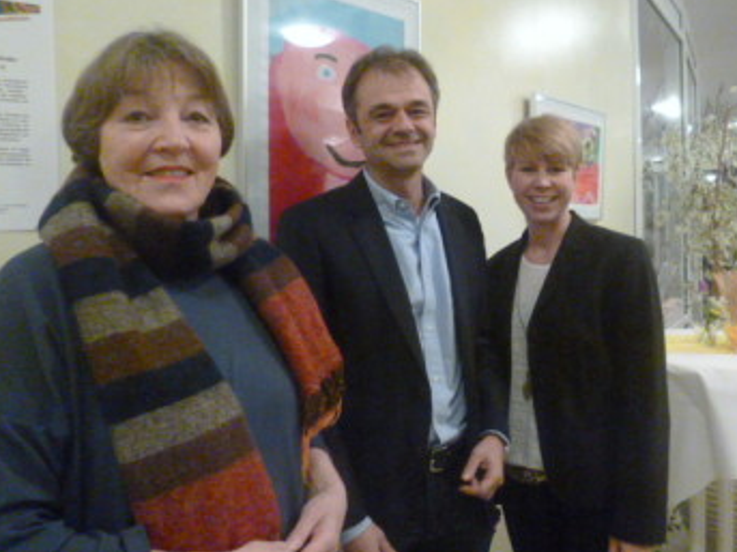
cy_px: 236
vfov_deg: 49.6
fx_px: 596
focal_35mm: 28
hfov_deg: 63.3
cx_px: 404
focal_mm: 4.3
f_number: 2.5
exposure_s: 1/15
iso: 800
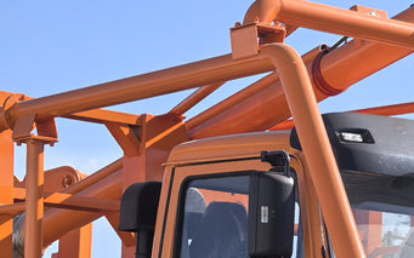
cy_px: 353
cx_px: 389
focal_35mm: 107
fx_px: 1207
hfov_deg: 19.1
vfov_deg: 11.8
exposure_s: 1/8850
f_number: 1.4
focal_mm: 5.75
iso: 50
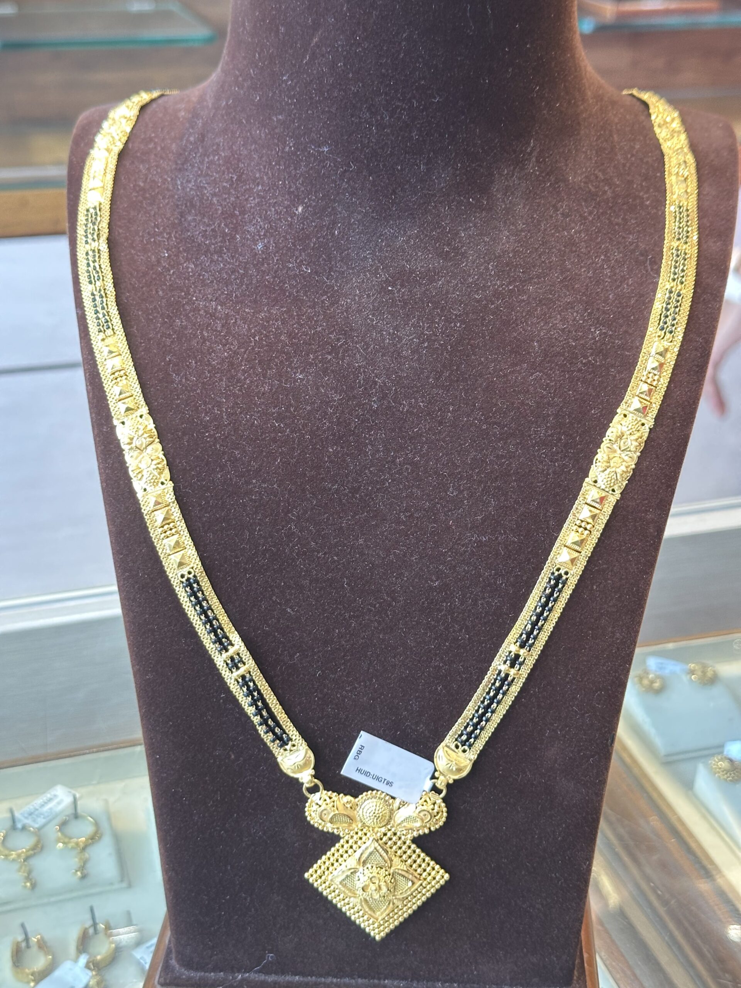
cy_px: 494
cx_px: 370
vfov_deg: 39.7
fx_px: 1370
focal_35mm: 48
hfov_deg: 30.3
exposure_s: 1/33
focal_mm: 6.86
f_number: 1.78
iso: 200
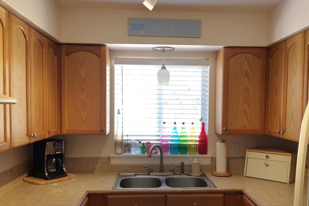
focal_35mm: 35
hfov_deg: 54.4
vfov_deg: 37.7
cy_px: 123
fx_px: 300
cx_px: 163
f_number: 2.2
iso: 32
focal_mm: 4.15
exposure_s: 1/40
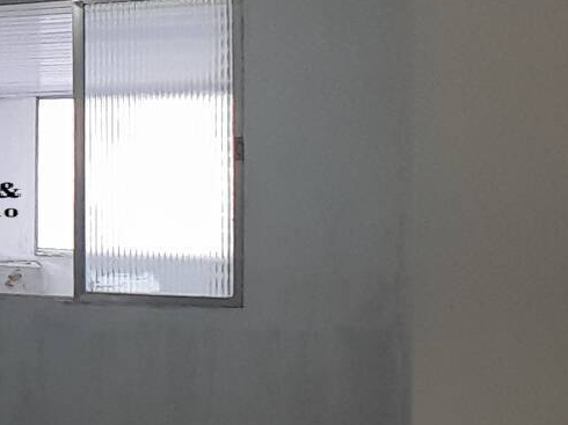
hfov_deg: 30.8
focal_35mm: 50
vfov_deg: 29.0
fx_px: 820
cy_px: 168
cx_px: -151
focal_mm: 1.46
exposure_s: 1/40
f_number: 2.2
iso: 80
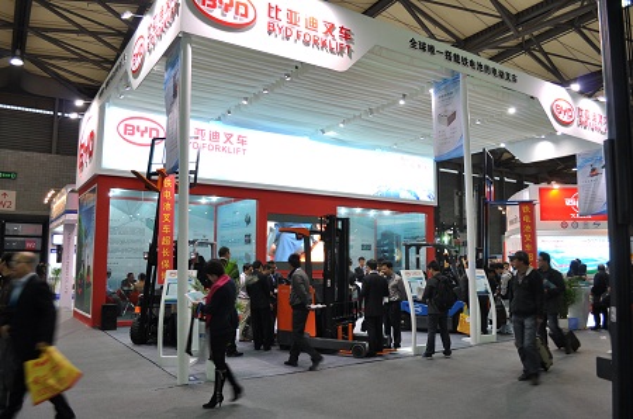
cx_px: 316
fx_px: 474
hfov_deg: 67.5
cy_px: 210
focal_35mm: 27
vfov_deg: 47.7
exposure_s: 1/20
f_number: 4.5
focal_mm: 18
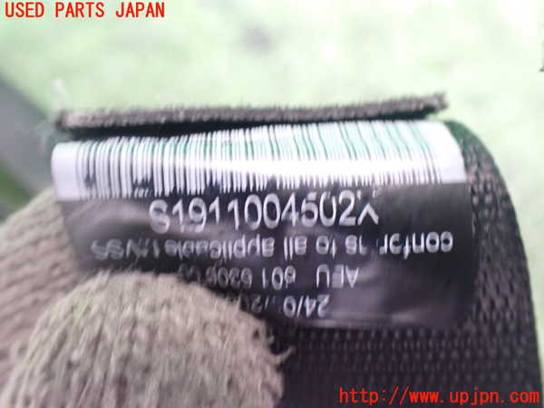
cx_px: 272
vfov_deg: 46.8
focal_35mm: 30
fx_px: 471
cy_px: 204
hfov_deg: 60.0
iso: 800
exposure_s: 1/30
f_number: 2.3
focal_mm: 5.4
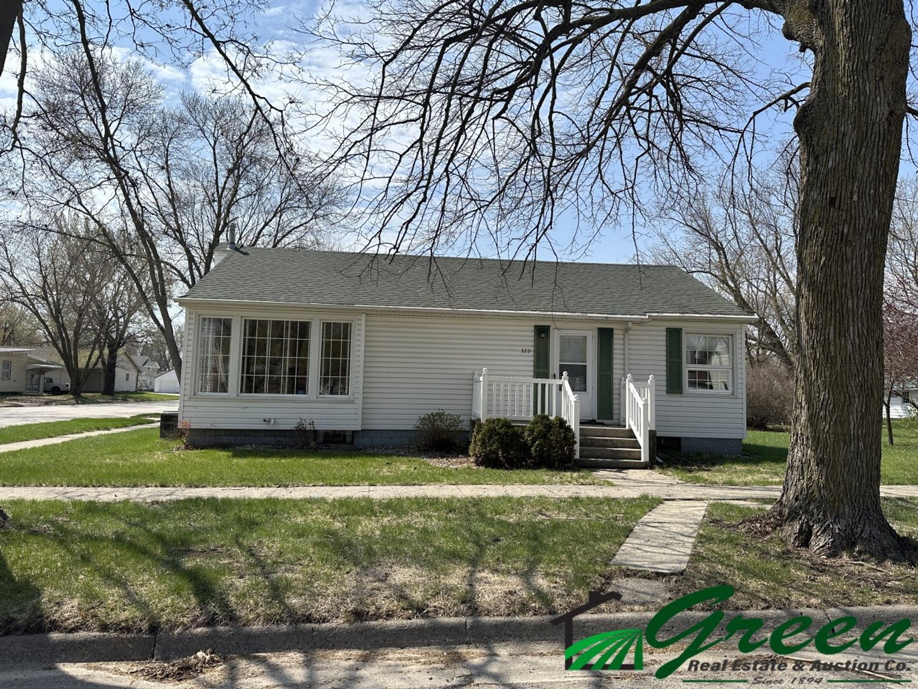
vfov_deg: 56.8
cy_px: 344
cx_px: 459
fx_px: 637
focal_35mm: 24
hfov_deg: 71.6
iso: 80
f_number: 1.78
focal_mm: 6.86
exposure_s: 1/5525
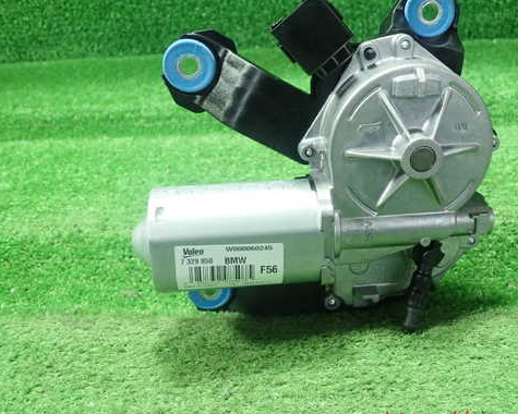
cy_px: 192
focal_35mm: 37
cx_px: 304
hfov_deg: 48.9
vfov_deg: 40.1
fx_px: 567
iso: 800
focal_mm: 5.5
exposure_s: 1/125
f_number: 2.3
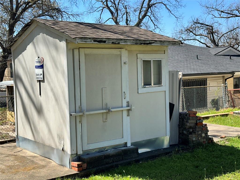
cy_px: 90
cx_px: 120
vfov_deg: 30.3
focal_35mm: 48
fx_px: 333
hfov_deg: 39.7
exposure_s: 1/2469
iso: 64
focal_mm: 6.86
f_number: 1.78
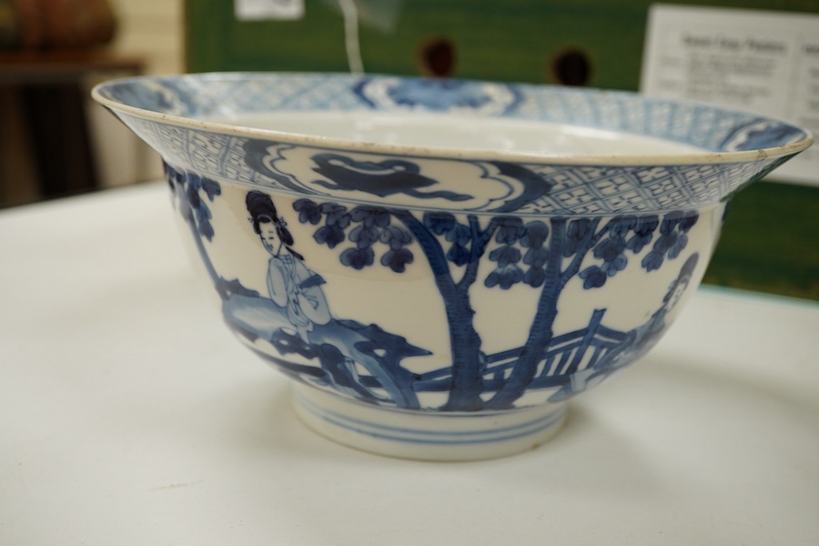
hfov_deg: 43.6
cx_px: 410
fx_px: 1024
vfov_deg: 29.9
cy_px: 273
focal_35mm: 45
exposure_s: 1/125
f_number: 8
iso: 1250
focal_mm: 30
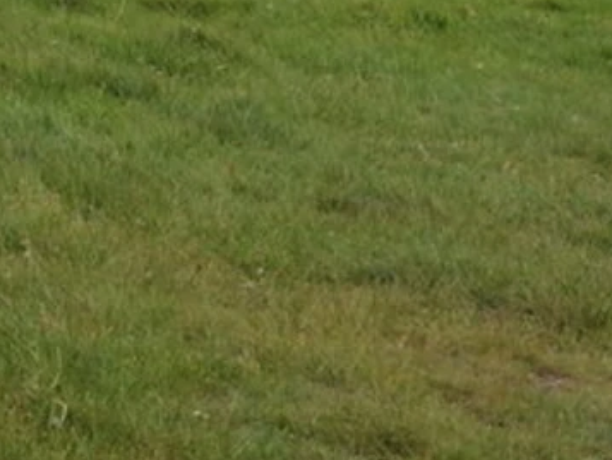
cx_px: -57
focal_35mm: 250
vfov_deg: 5.8
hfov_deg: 7.9
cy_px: -395
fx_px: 4421
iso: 100
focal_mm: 11
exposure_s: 1/250
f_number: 5.6
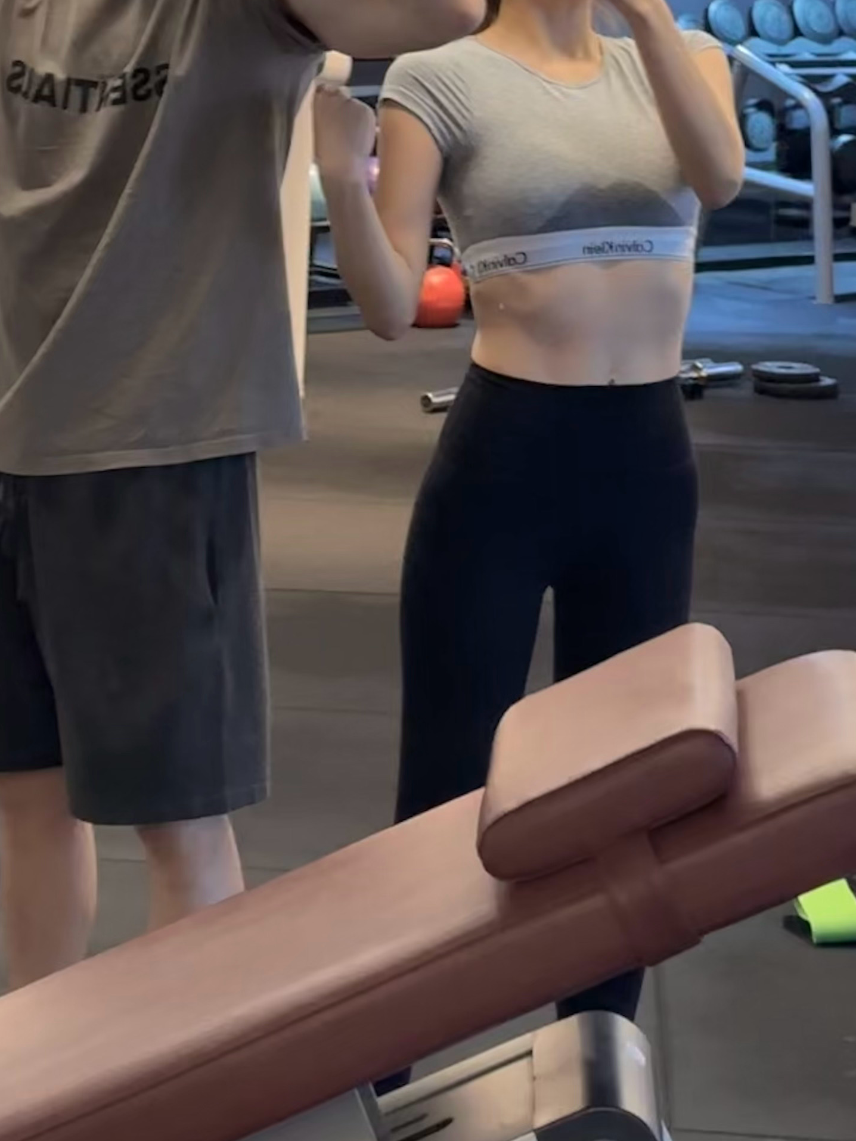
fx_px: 3199
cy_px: 140
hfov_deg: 15.2
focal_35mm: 97
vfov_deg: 19.9
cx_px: 347
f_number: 1.78
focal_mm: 6.86
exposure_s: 1/60
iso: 125
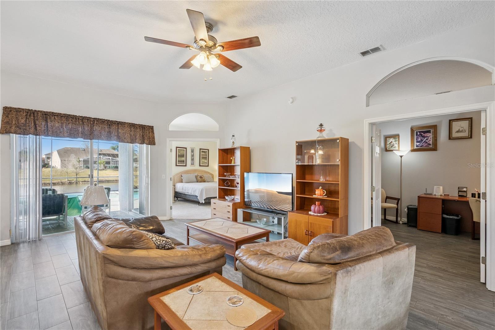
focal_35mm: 16
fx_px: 220
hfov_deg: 96.7
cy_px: 165
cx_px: 248
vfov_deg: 73.8
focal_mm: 16
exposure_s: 1/40
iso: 2000
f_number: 9
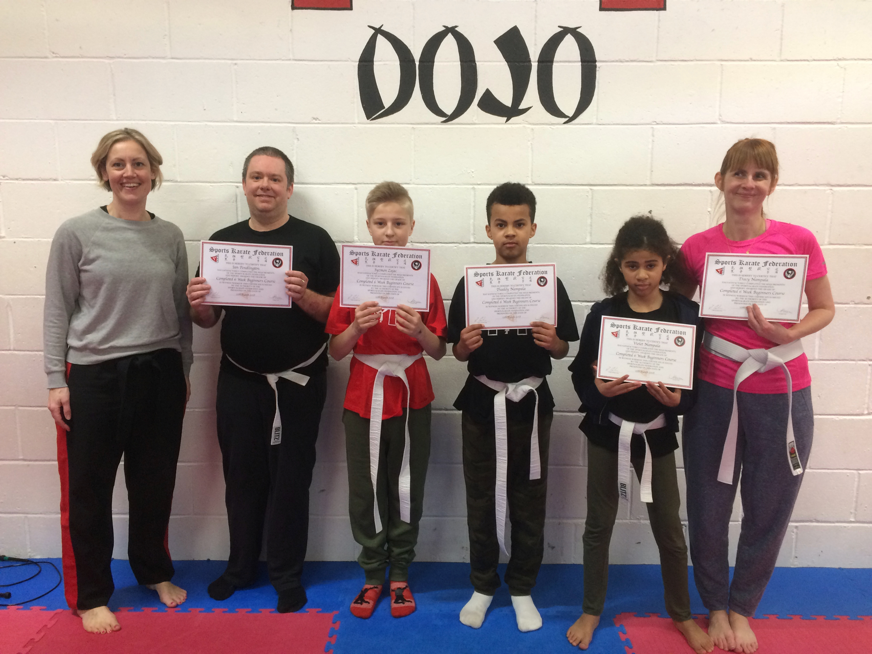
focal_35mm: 29
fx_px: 731
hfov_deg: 61.7
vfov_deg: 48.2
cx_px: 436
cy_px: 327
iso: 160
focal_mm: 4.15
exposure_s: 1/33
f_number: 2.2
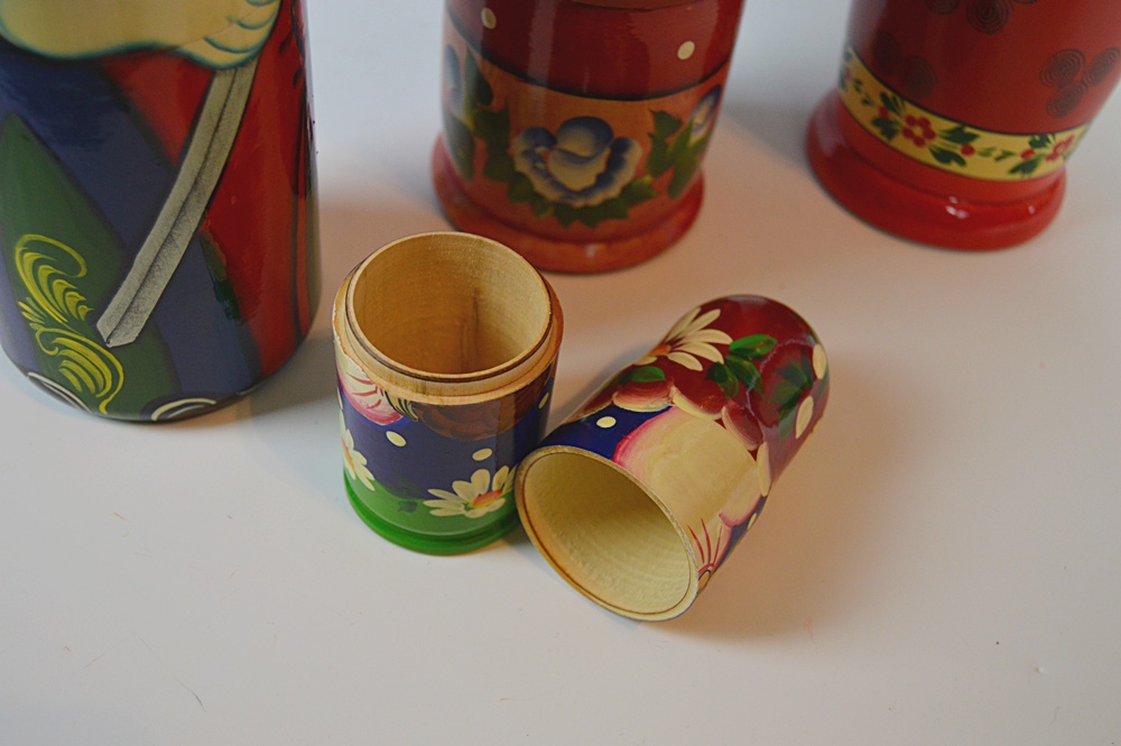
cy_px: 373
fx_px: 1213
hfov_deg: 49.6
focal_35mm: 39
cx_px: 560
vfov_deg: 34.2
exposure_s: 1/60
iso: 720
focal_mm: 26
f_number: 4
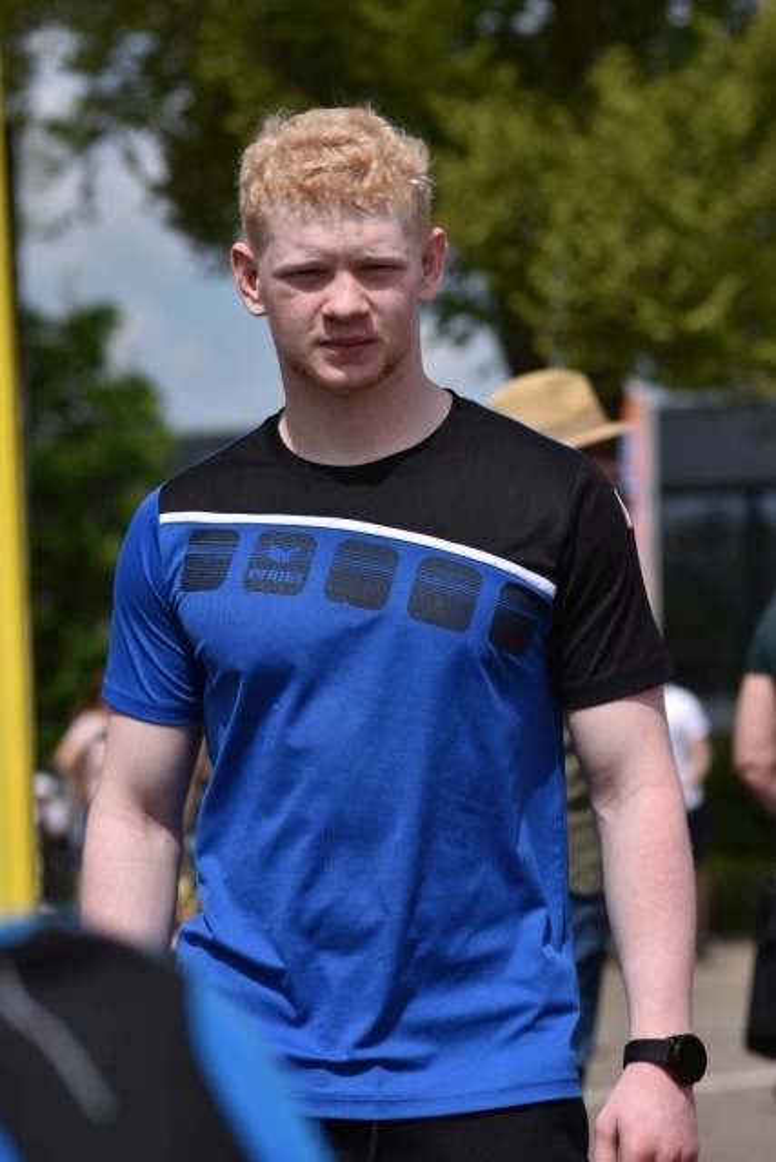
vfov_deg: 16.1
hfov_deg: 10.8
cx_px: 388
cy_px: 581
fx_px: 4120
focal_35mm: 128
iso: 100
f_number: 3.5
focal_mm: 85
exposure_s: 1/3200
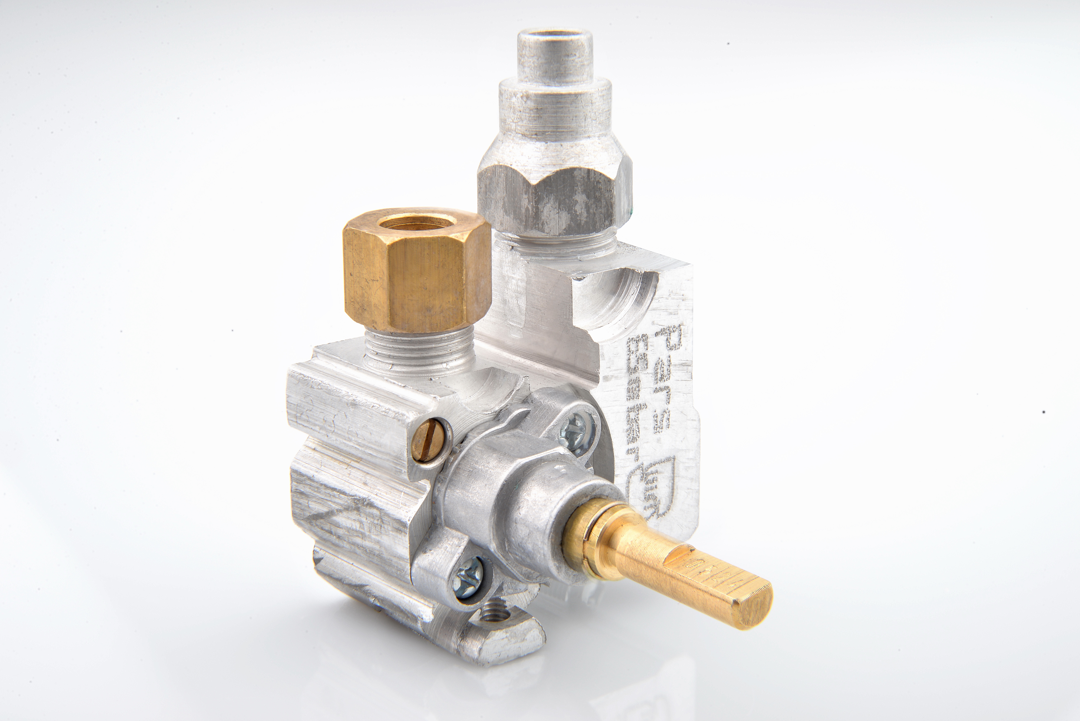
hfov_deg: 23.9
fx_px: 2551
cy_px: 360
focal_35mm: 85
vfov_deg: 16.1
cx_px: 540
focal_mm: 85
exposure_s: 1/125
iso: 100
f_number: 32
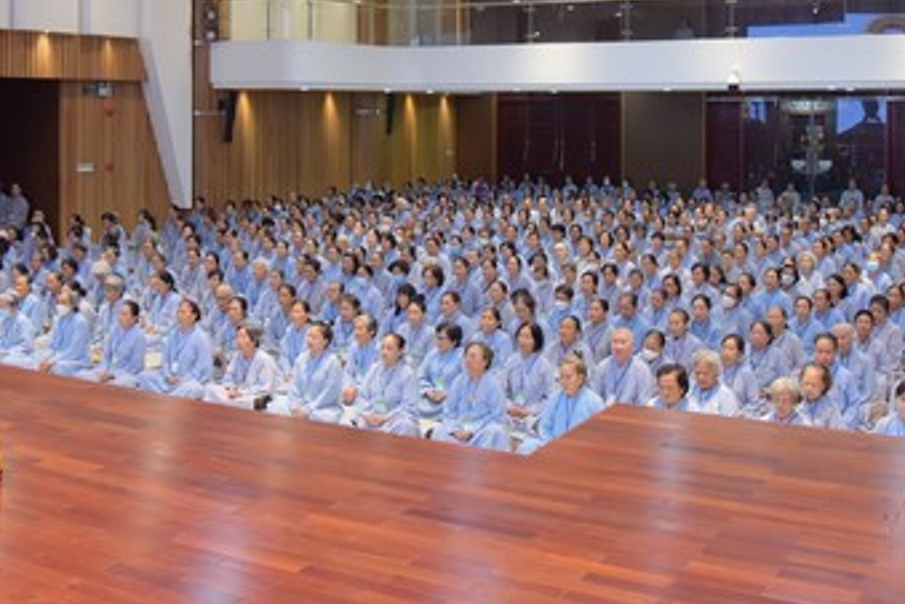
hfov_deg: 42.7
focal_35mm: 46
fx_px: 1156
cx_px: 395
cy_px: 100
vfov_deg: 28.5
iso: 1000
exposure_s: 1/100
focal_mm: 24
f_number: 5
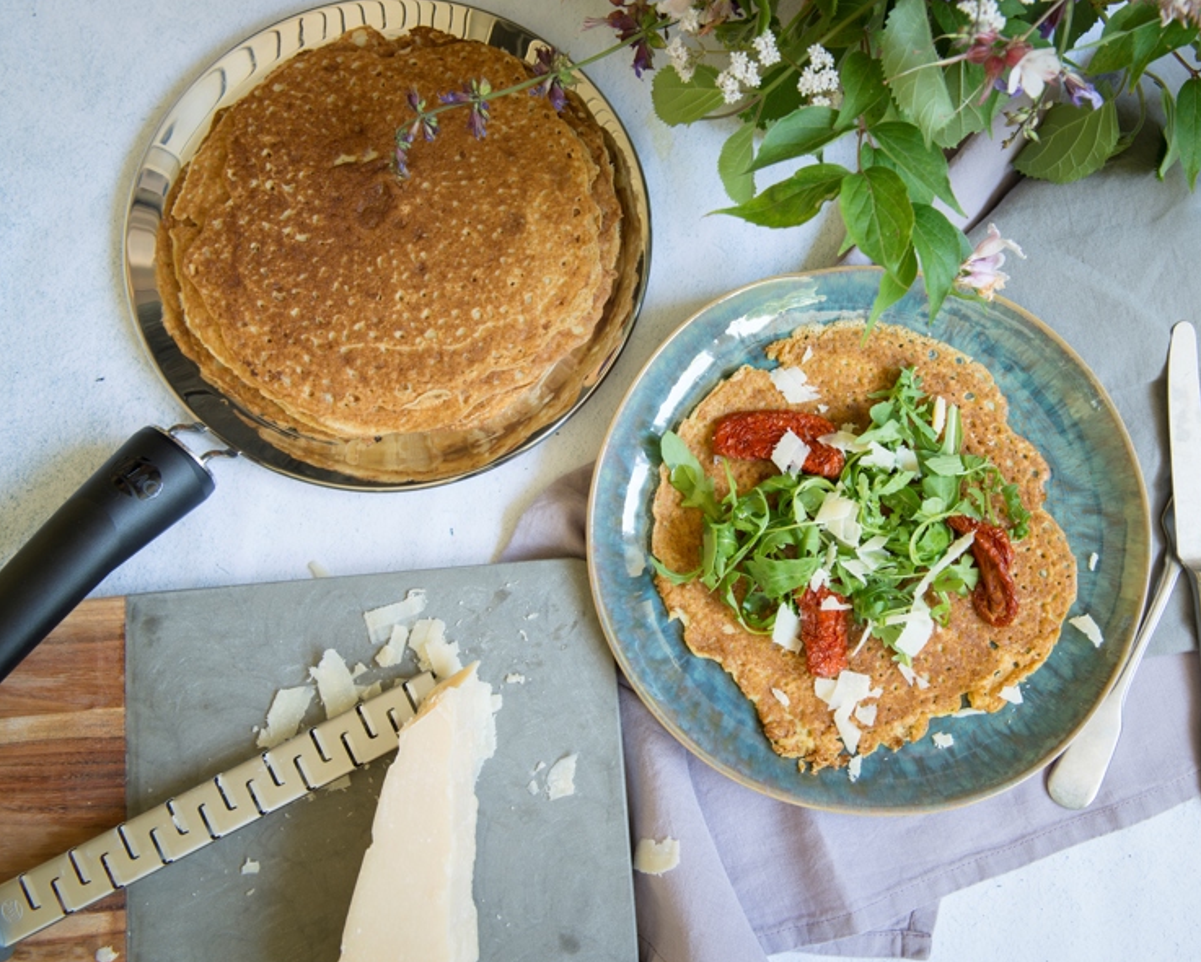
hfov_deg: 46.6
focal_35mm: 39
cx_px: 708
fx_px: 1387
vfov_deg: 38.2
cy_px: 482
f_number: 8
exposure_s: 1/2
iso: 200
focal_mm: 34
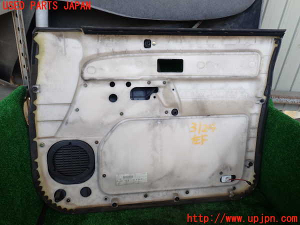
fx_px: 260
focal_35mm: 30
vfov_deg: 46.8
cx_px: 150
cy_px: 112
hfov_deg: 60.0
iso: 100
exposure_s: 1/60
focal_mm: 5.4
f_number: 3.2
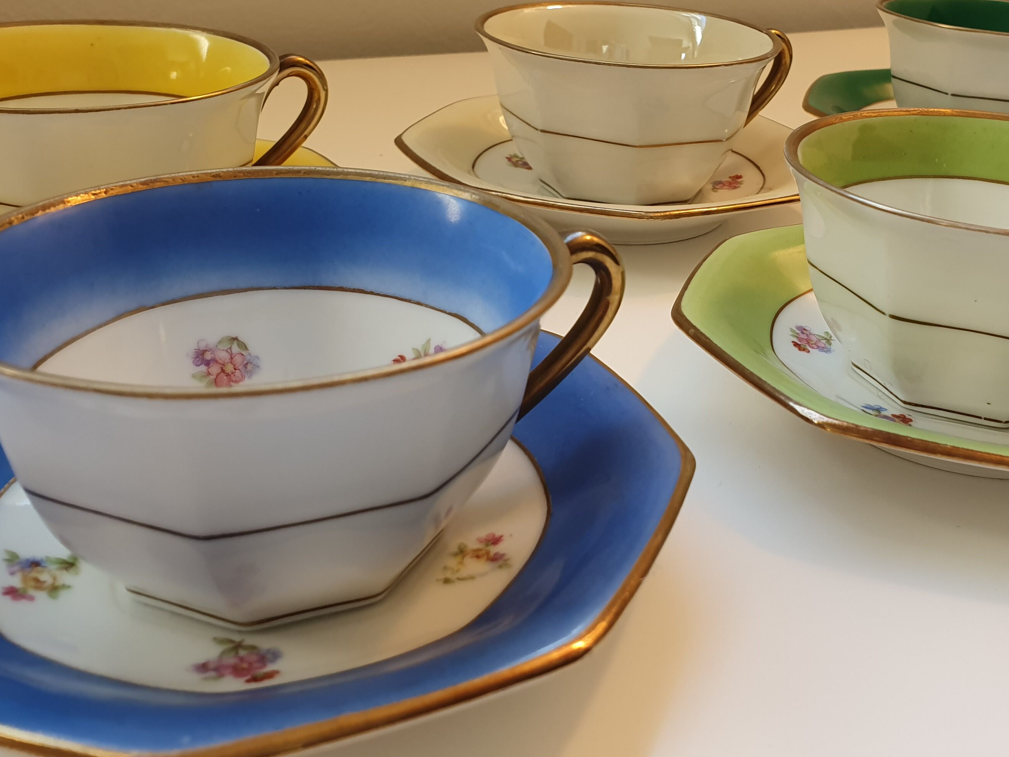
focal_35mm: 40
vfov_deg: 35.6
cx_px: 688
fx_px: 1166
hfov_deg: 45.9
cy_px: 255
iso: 100
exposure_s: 1/100
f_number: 2.4
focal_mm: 4.32
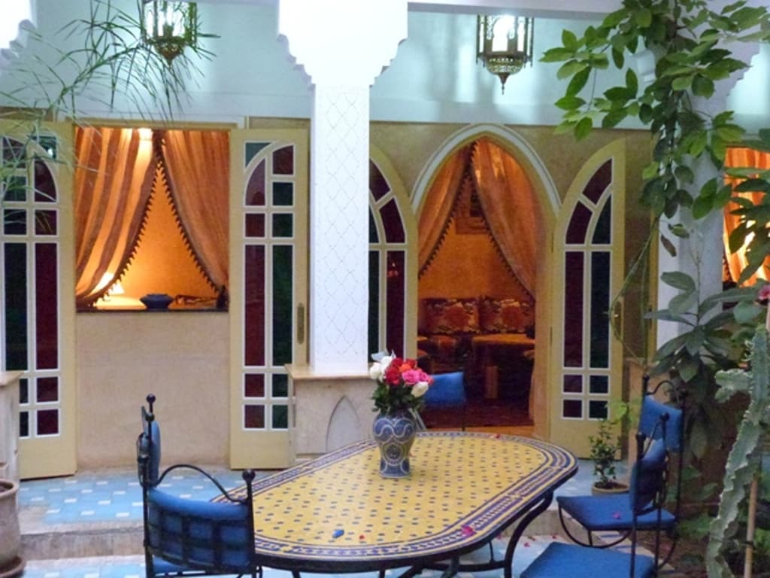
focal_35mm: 43
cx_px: 385
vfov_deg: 33.6
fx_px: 956
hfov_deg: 43.9
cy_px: 289
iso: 1600
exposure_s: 1/30
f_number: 3.2
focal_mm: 7.6
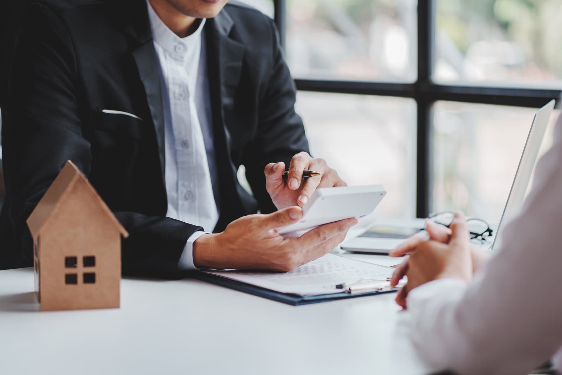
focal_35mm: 85
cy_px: 188
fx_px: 1327
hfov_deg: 23.9
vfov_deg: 16.1
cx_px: 281
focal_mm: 85
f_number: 2.5
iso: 125
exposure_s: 1/200
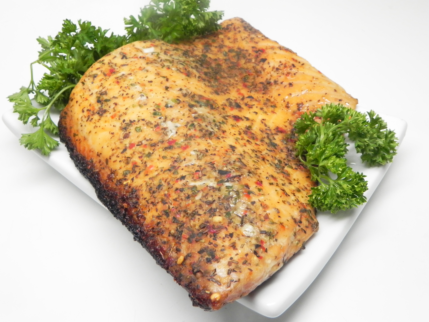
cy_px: 161
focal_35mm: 33
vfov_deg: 42.9
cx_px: 214
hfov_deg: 55.4
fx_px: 409
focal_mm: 5.9
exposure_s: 1/29.2
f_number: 4.5
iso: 328
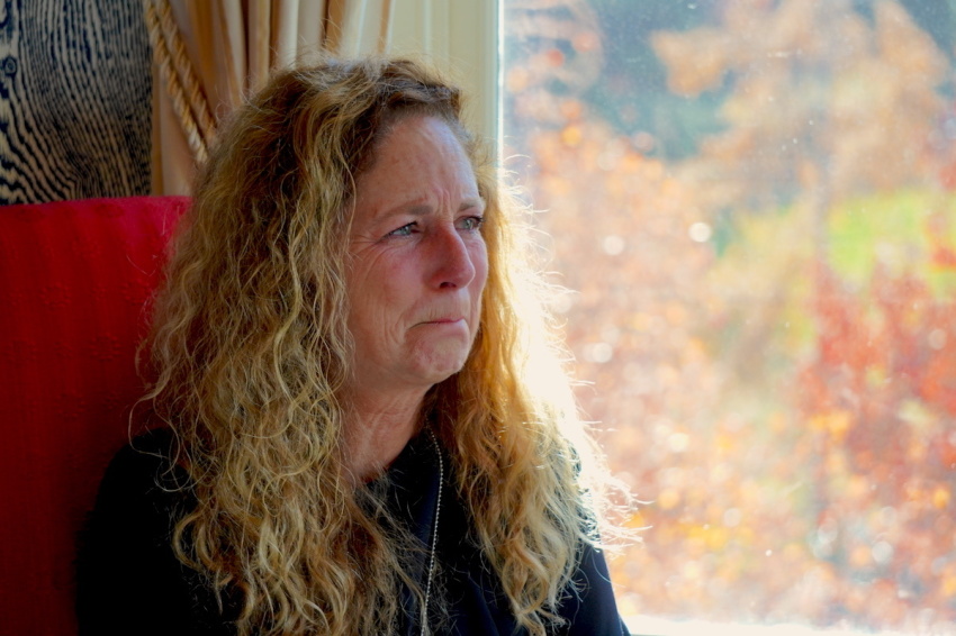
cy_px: 318
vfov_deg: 11.4
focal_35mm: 120
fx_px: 3185
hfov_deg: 17.1
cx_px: 478
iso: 500
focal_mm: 80
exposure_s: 1/160
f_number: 5
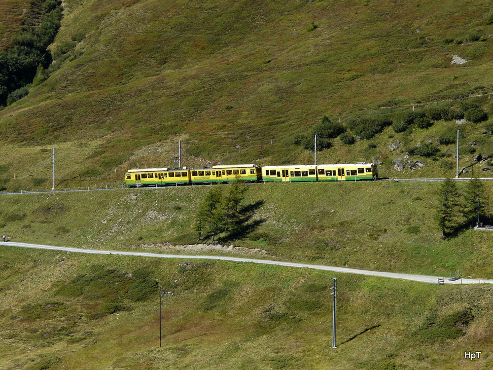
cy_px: 185
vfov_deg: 8.5
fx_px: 2492
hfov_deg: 11.3
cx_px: 246
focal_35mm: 175
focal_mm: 28.8
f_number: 5.6
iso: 100
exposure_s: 1/250
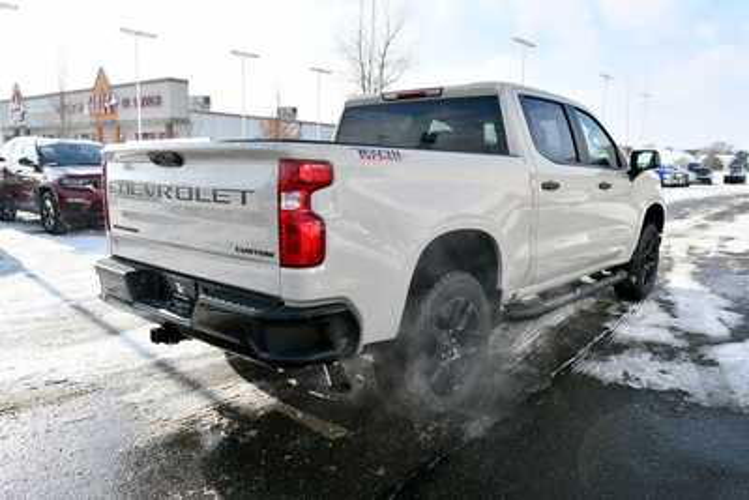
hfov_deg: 67.4
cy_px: 250
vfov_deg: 48.0
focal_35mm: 27
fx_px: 562
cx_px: 374
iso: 140
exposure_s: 1/250
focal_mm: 18
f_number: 8
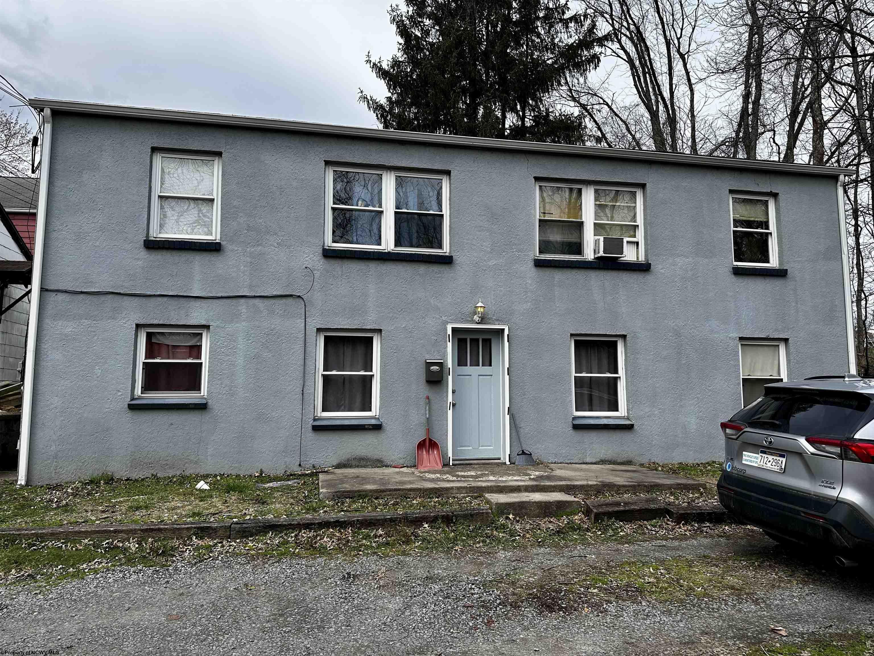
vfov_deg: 56.8
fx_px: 606
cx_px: 437
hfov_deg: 71.6
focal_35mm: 24
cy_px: 328
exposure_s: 1/3155
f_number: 1.78
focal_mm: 6.86
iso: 80
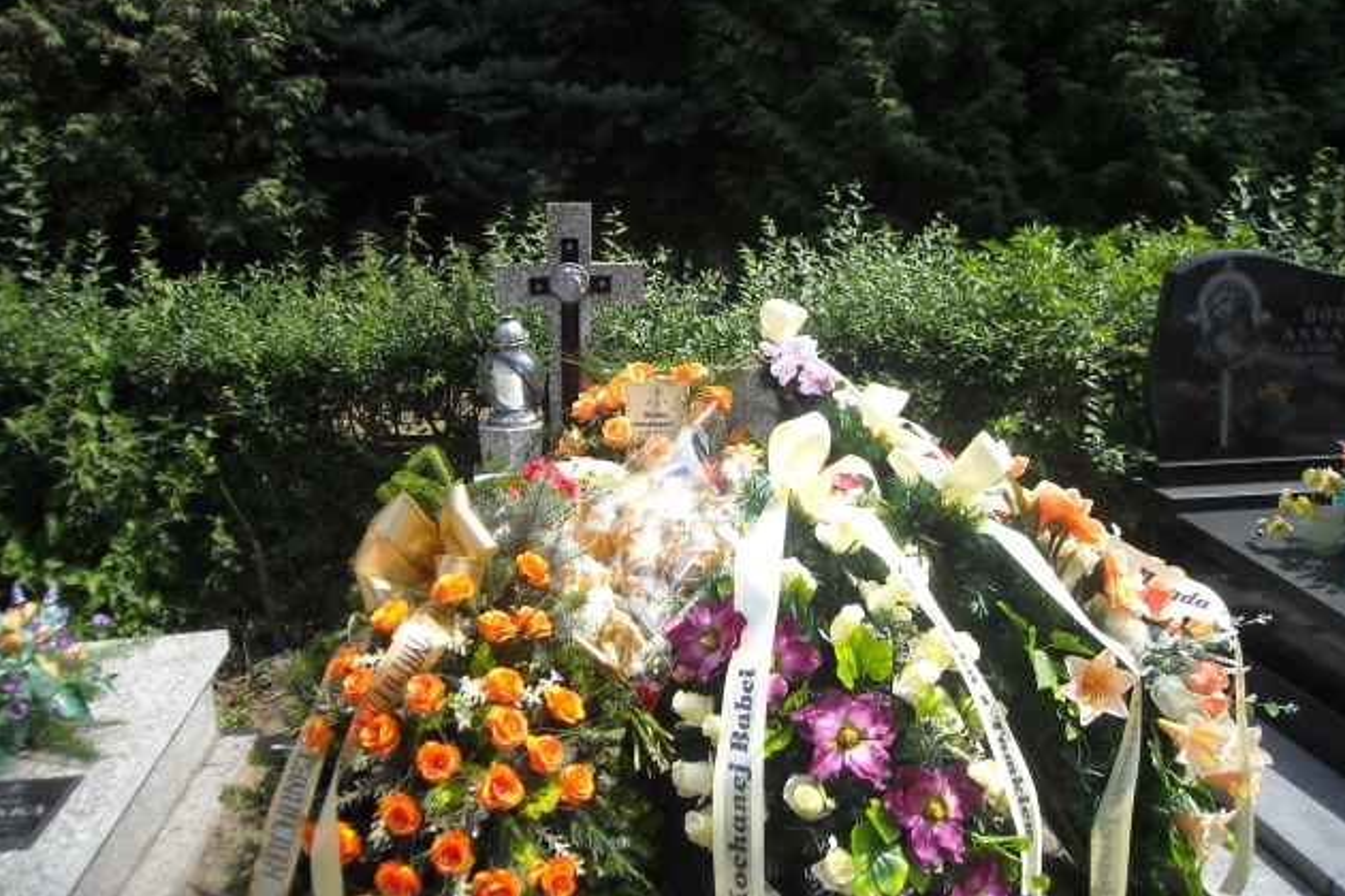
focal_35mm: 37
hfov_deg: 51.9
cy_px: 386
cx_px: 681
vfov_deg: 35.9
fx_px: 1382
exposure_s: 1/154
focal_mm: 5.7
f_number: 5.6
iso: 64
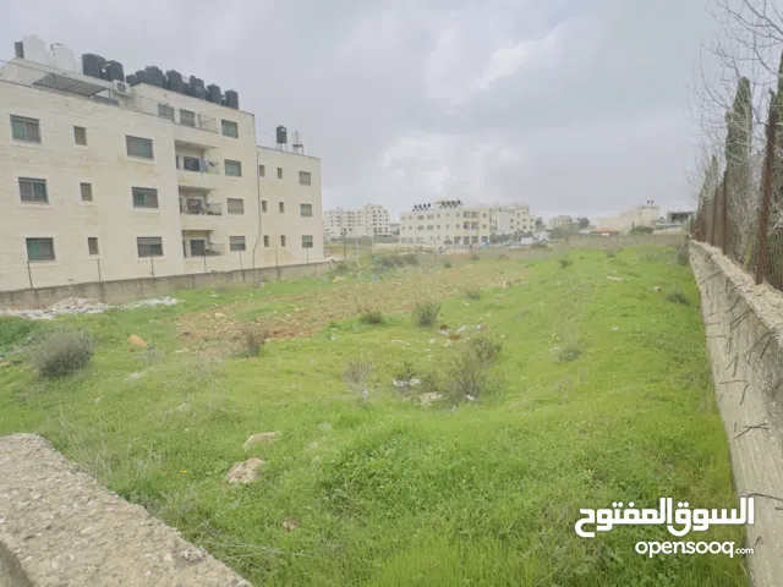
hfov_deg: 102.1
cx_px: 392
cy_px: 294
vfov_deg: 85.7
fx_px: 317
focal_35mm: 14
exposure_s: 1/1110
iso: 40
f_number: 2.2
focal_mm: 2.22
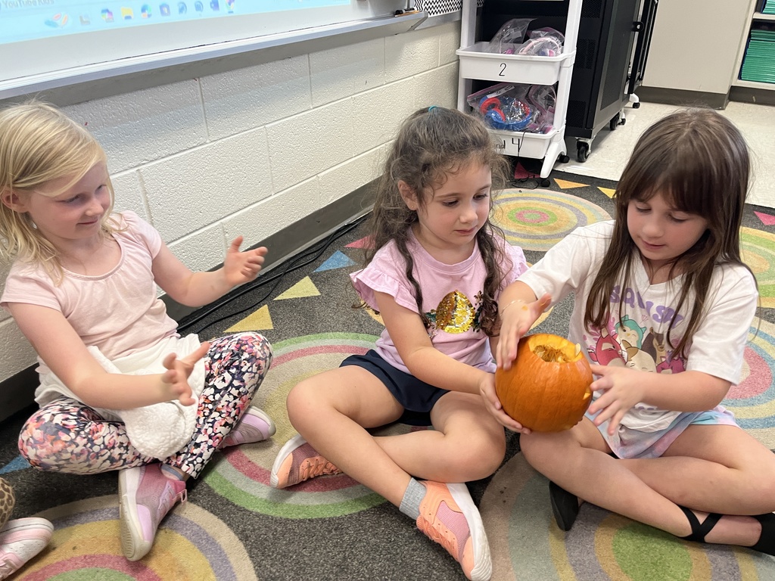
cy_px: 290
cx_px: 388
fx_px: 582
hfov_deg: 67.3
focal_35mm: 26
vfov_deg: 53.1
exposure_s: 1/60
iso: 160
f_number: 1.6
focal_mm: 5.1
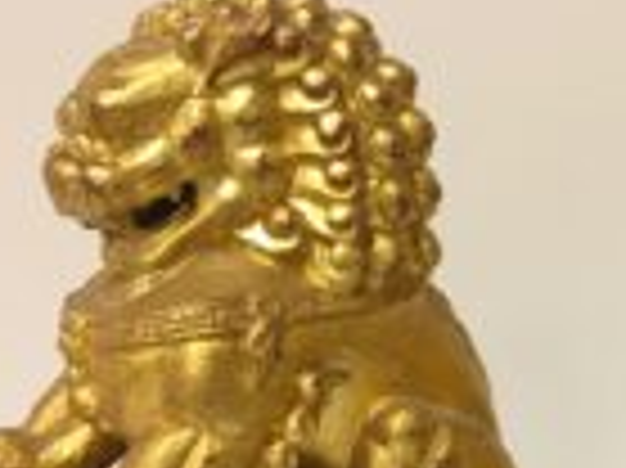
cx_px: 554
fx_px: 1319
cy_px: 425
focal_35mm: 73
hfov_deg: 25.9
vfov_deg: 19.7
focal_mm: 4.15
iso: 125
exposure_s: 1/33
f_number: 2.2
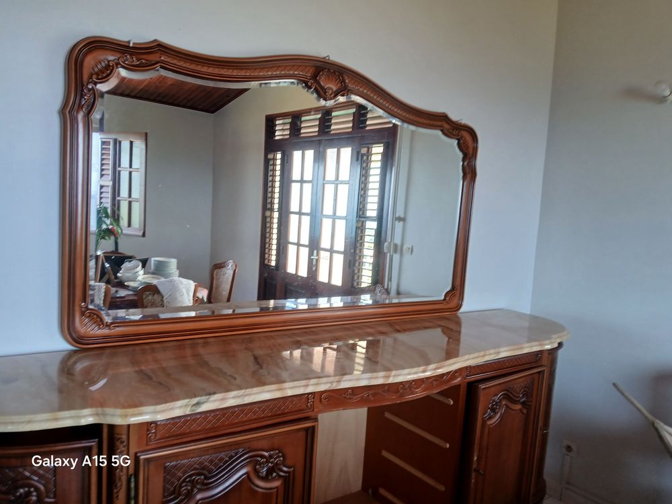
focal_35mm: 26
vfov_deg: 53.1
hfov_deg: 67.3
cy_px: 252
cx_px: 336
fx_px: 505
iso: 80
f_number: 1.8
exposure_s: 1/50
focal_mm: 3.98
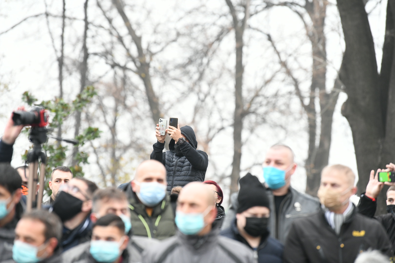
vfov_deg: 6.9
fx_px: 2194
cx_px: 198
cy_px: 132
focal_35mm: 200
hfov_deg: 10.3
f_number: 4
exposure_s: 1/125
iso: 2000
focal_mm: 200
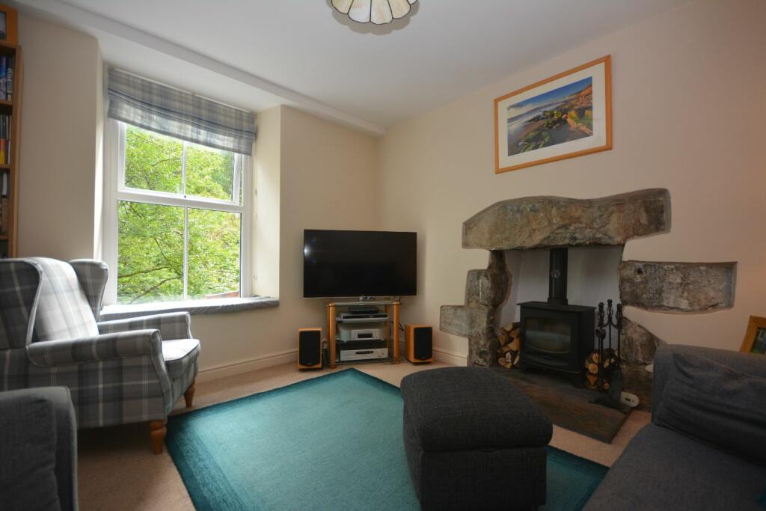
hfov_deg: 100.4
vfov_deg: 77.3
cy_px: 256
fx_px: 319
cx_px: 383
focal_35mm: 15
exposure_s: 1/60
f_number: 4
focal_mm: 10
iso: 360
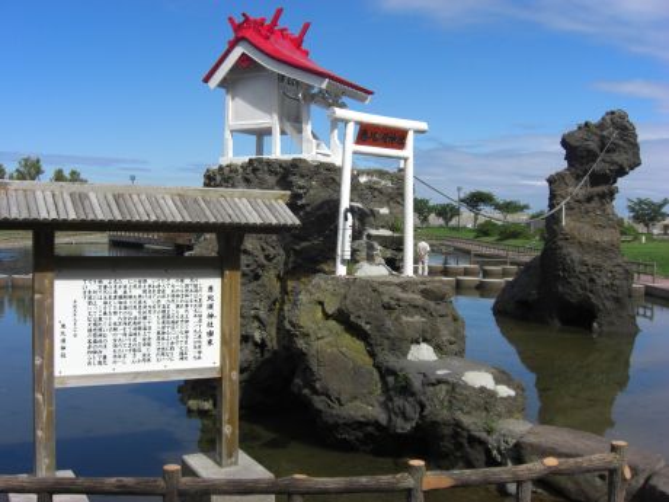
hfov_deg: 49.0
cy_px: 251
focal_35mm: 38
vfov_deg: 37.7
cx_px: 334
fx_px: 734
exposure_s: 1/250
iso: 80
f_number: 8
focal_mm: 7.9
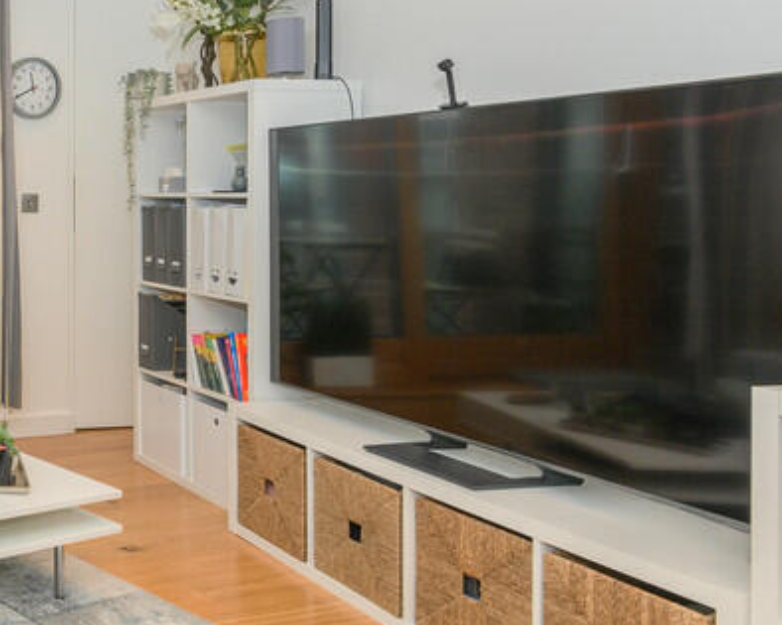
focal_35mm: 39
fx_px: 902
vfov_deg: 37.8
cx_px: -191
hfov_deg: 35.2
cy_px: 209
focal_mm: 16
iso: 500
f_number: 8
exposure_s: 1/25
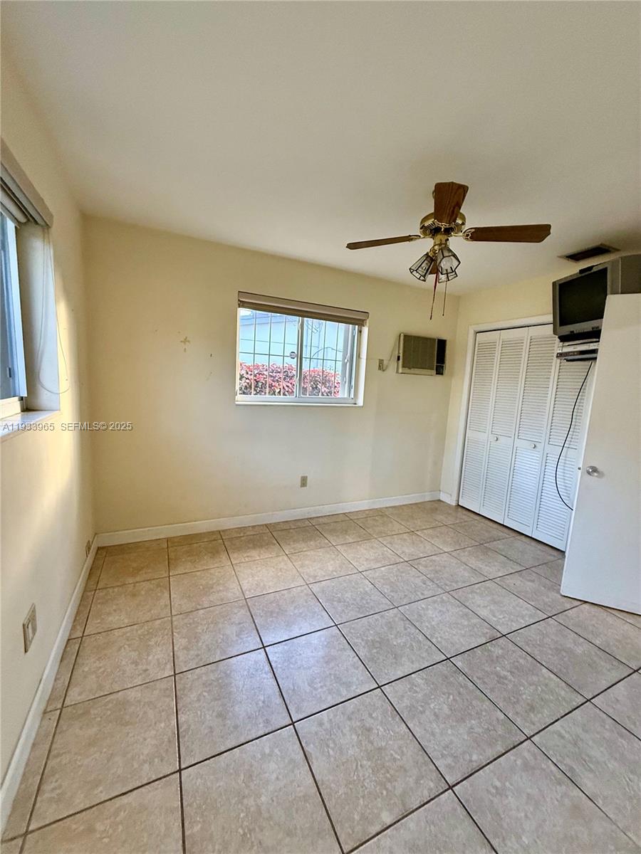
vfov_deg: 102.1
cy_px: 427
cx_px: 320
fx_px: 346
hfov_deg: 85.7
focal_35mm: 14
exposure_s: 1/120
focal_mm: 2.22
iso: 400
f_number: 2.2
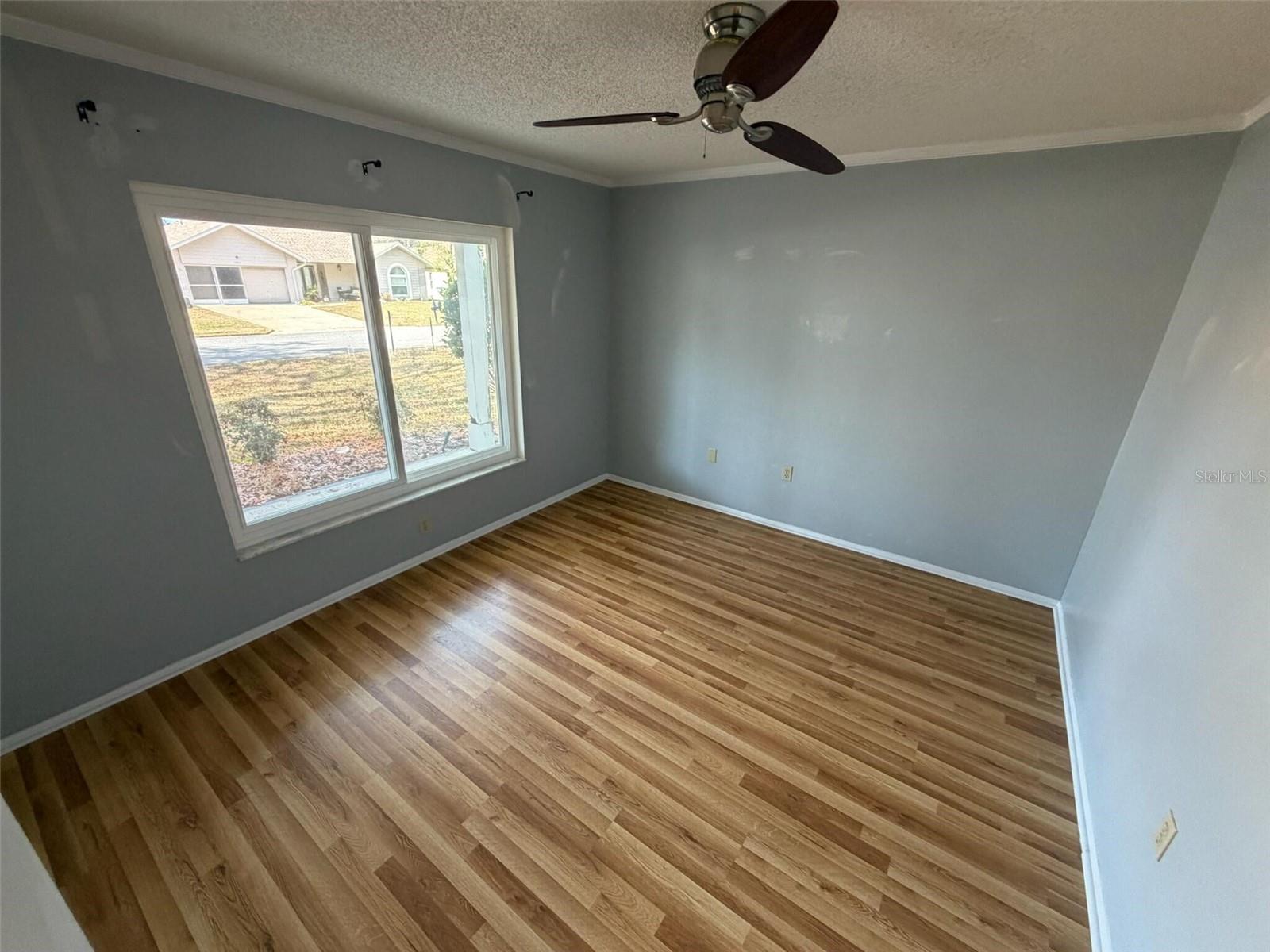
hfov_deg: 102.1
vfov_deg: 85.7
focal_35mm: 14
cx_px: 635
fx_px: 514
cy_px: 476
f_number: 2.2
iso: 250
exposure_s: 1/60
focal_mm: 2.22
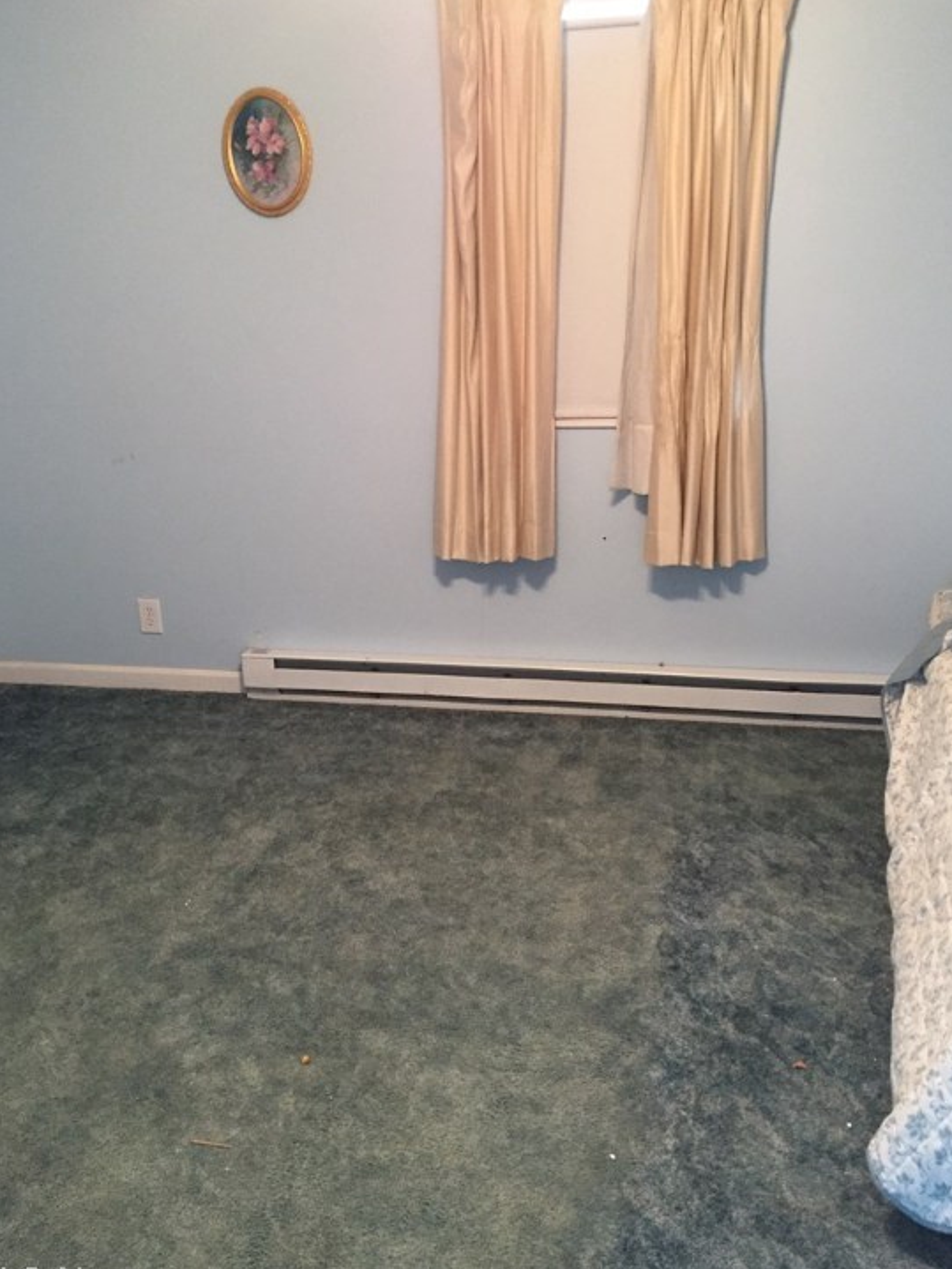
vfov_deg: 58.3
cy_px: 633
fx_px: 1136
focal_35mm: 31
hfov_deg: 45.5
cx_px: 465
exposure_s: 1/24
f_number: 2.2
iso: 250
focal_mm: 4.15
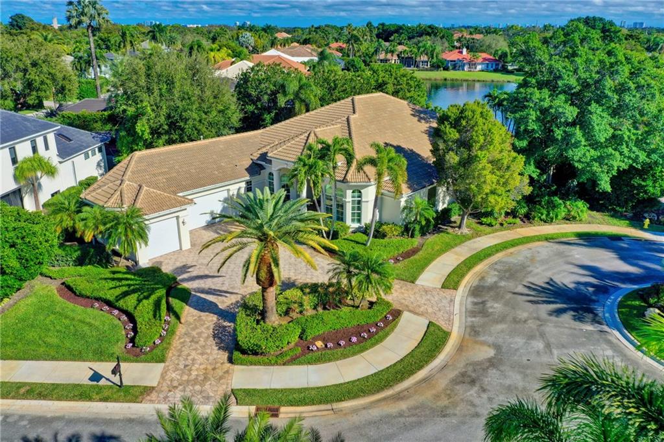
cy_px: 221
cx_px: 332
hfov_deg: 65.5
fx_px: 516
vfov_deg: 46.4
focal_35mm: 28
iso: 100
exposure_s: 1/400
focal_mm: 10.3
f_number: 5.6
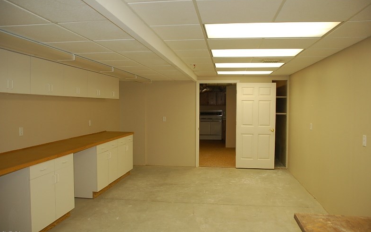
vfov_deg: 44.5
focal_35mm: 28
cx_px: 186
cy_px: 113
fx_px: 283
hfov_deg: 66.5
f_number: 3.5
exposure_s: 1/160
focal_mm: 18
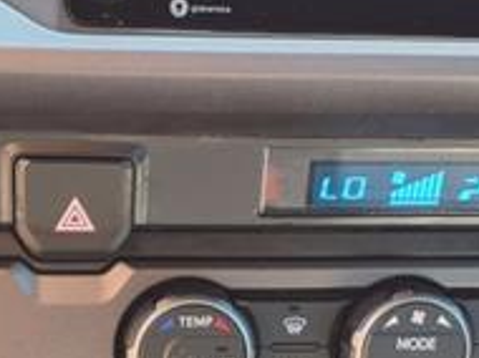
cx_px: 212
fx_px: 1258
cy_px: 376
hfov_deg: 21.6
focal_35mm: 91
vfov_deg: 15.8
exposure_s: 1/40
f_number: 1.9
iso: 64
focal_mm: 3.58
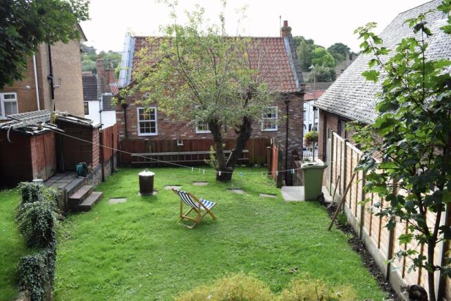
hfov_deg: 59.5
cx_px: 226
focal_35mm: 32
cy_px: 150
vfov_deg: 41.7
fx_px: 395
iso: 360
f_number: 8
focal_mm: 21
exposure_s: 1/250
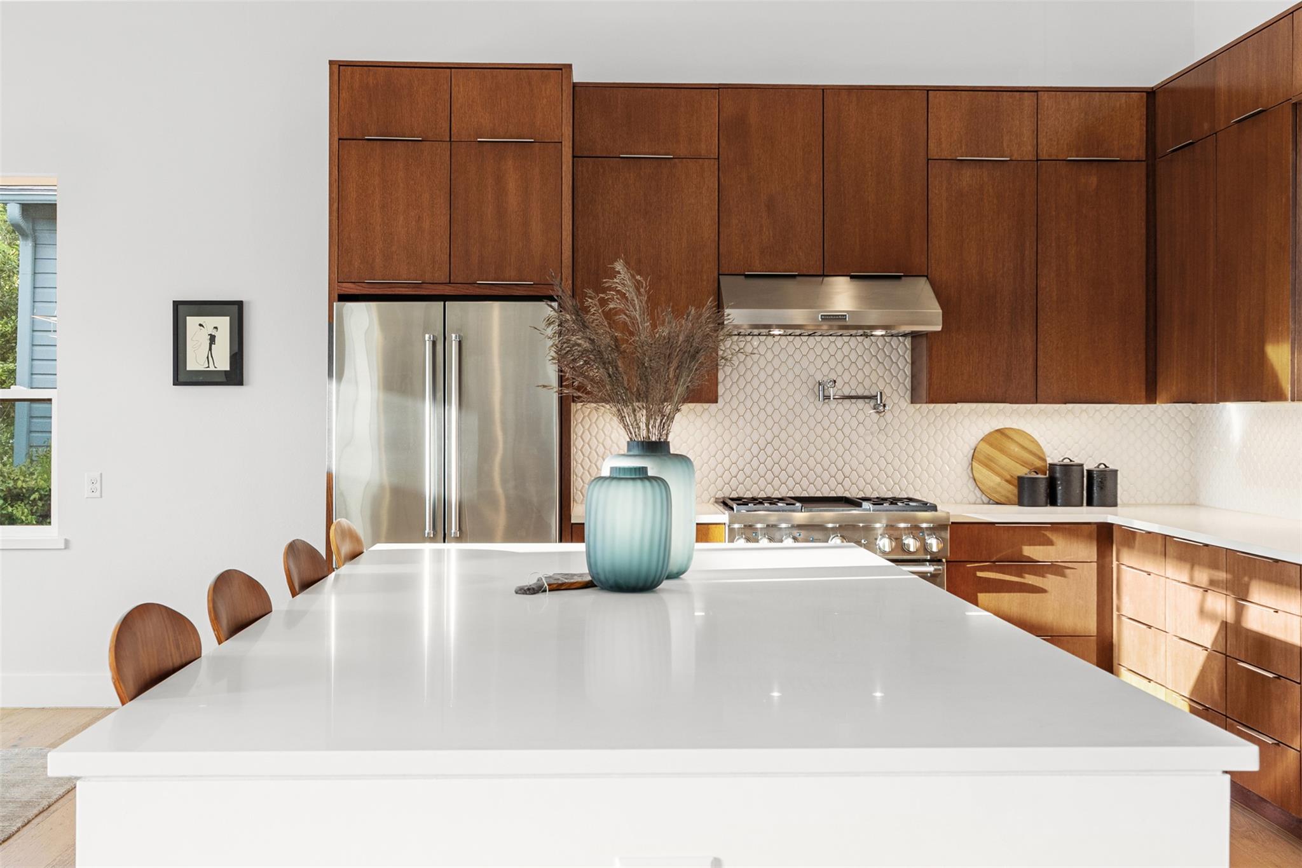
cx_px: 651
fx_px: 1302
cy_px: 434
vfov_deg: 36.9
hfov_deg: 53.1
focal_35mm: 36
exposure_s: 1/6
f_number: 8
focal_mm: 24
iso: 200
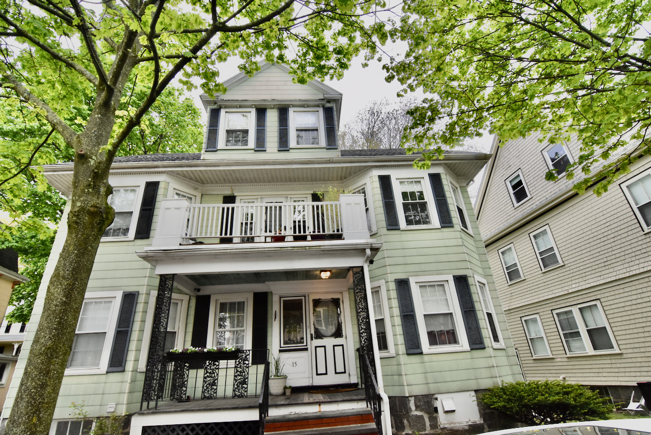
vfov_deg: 72.1
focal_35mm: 16
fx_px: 298
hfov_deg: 95.0
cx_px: 326
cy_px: 218
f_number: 8
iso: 800
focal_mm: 11
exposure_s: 1/320
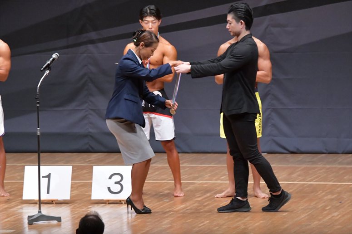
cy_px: 117
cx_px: 176
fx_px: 2639
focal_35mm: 270
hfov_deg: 7.6
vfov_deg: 5.1
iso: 8000
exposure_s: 1/400
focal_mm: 180
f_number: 5.6
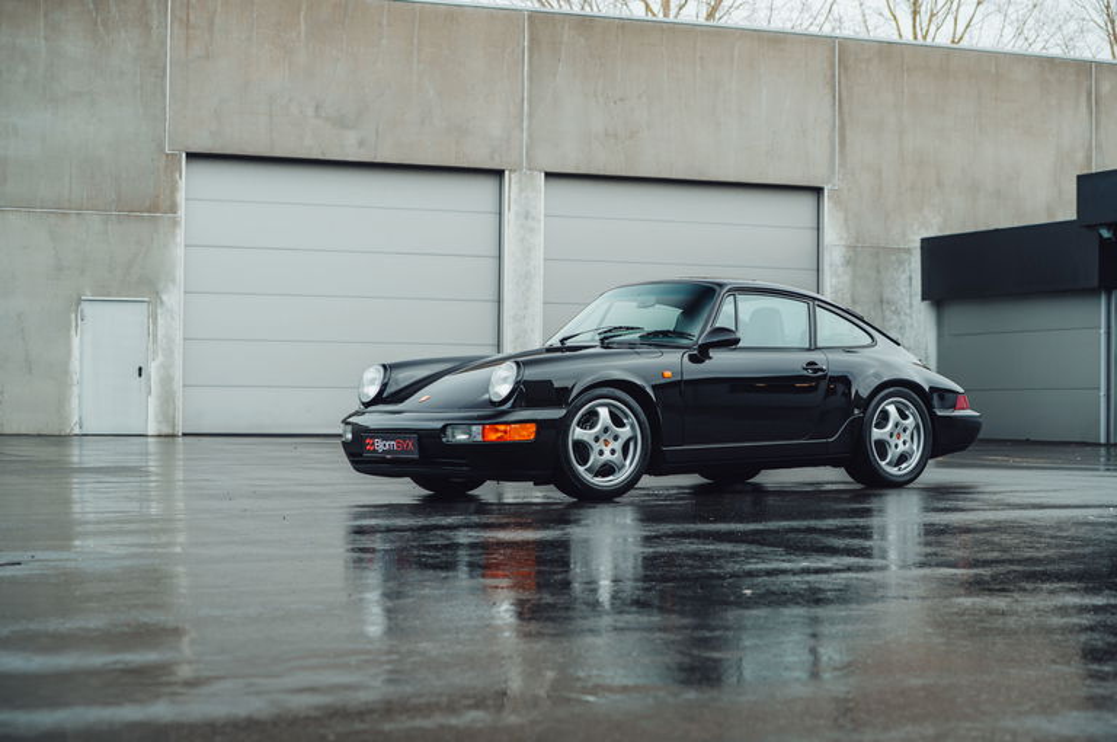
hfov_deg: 28.9
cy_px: 371
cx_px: 558
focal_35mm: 70
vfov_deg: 19.4
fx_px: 2169
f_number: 5.6
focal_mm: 70
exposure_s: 1/80
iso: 400
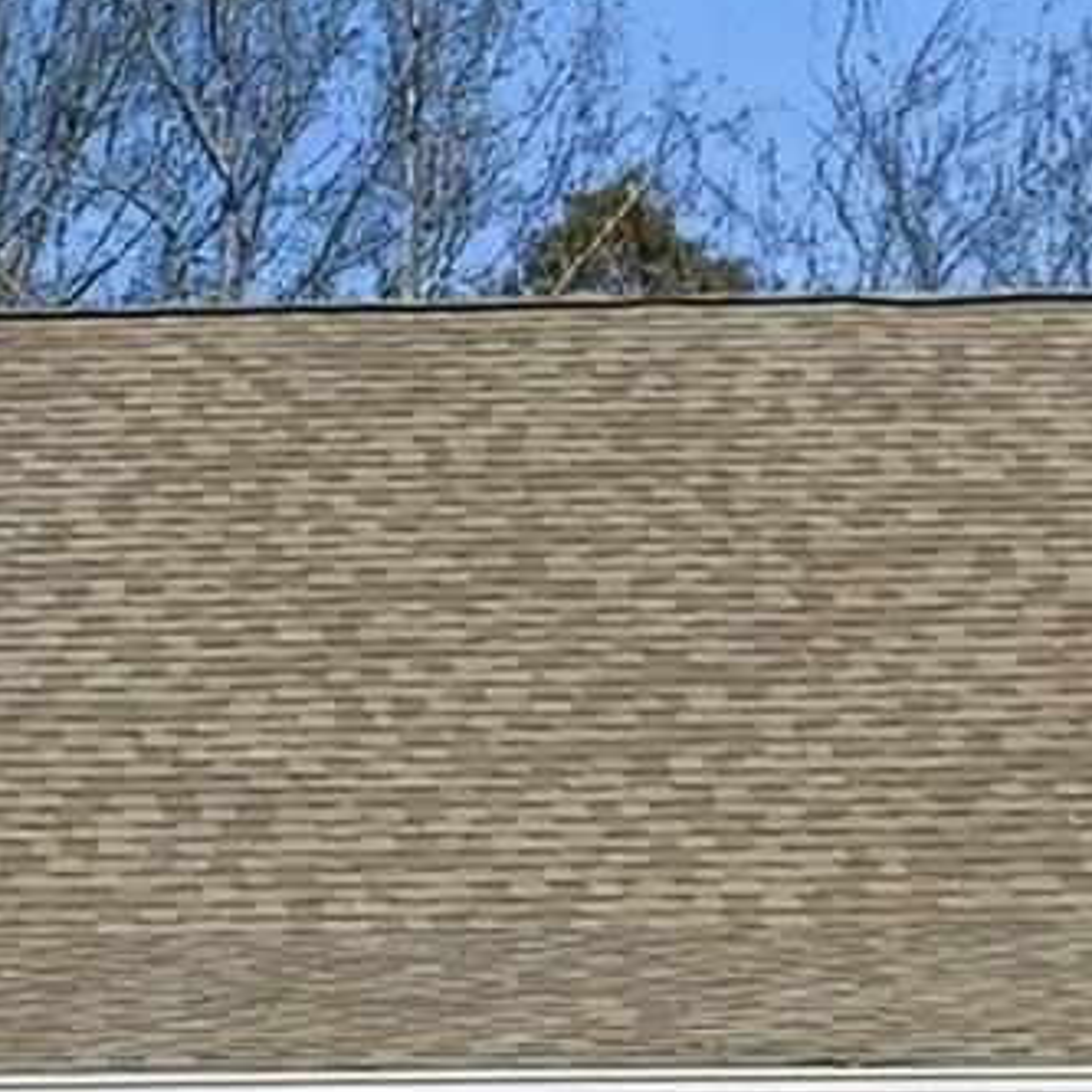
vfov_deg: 8.3
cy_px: 1633
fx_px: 7388
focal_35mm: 207
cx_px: -1069
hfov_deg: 8.1
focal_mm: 18
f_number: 9
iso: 250
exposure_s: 1/2500
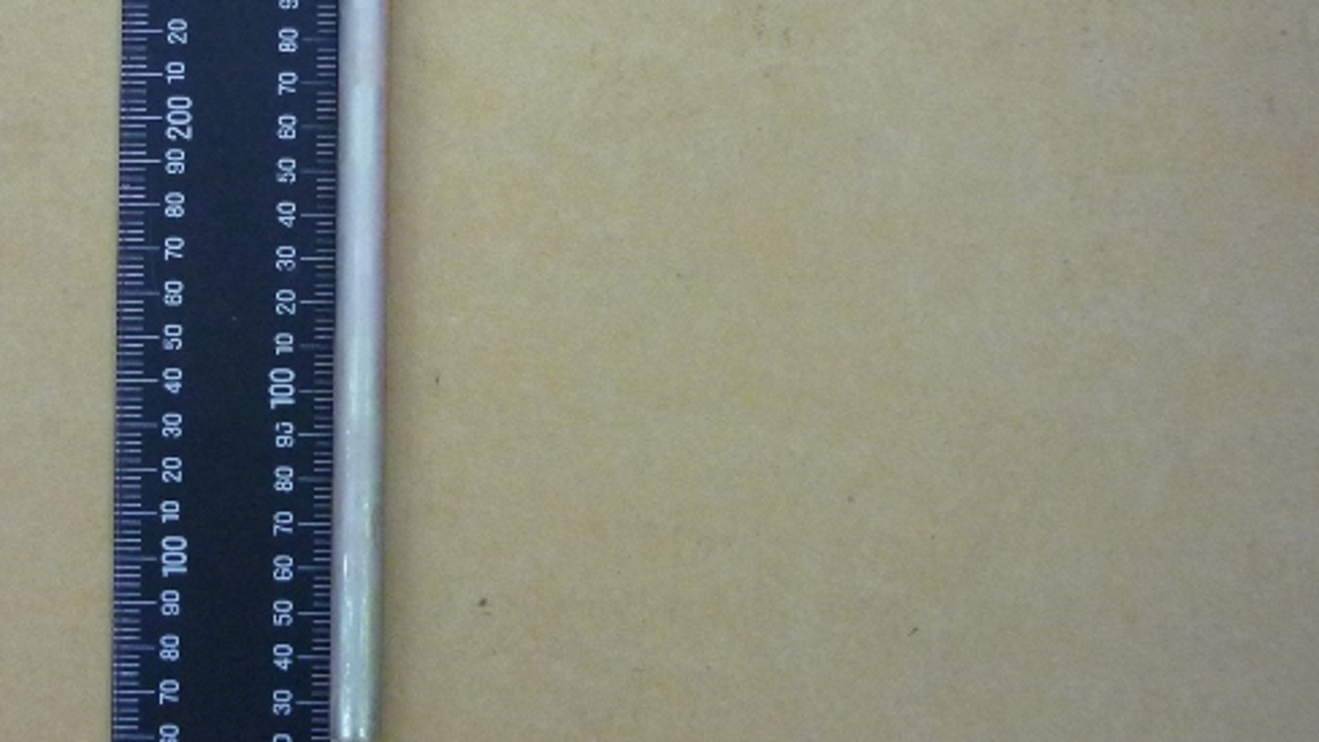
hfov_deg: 34.8
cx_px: 363
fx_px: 2064
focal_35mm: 59
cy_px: 219
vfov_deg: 20.3
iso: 400
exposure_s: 1/25
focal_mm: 5.5
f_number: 2.8
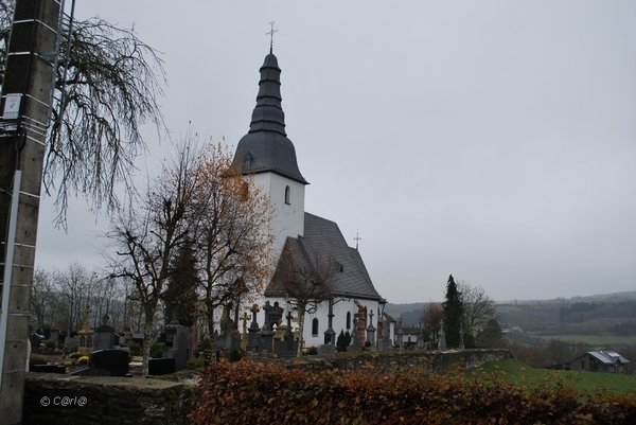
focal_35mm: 33
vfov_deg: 40.0
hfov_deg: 57.2
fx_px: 583
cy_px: 212
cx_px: 318
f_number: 5.6
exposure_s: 1/125
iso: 110
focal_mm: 22
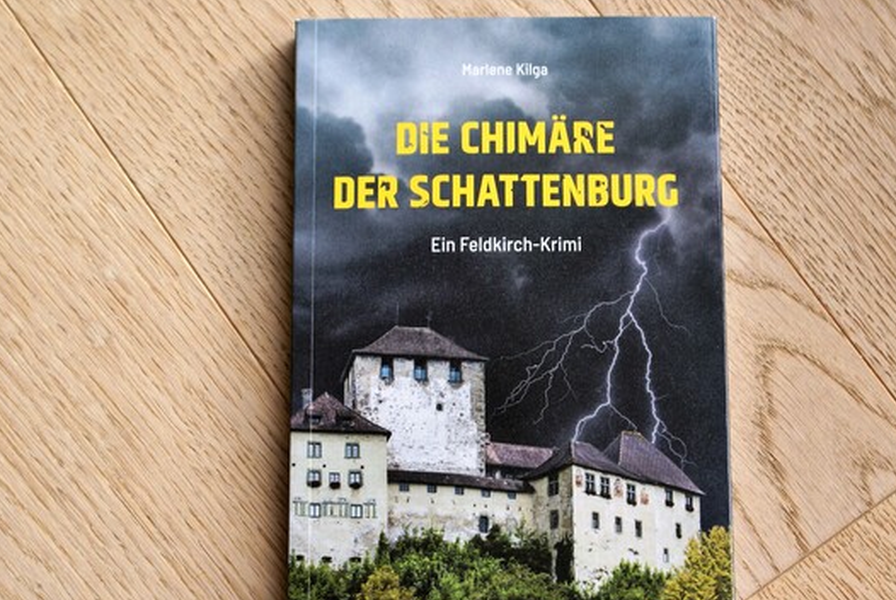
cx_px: 484
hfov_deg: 25.8
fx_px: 1958
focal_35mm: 79
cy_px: 343
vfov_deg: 17.4
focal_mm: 45
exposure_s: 1/80
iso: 100
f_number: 6.3
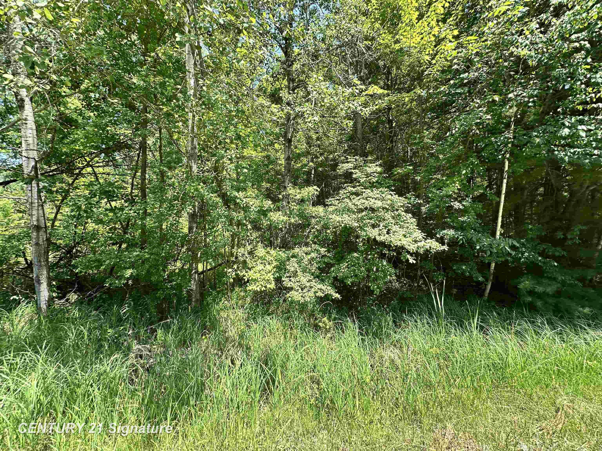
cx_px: 301
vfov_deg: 85.7
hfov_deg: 102.1
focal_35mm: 14
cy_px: 226
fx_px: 243
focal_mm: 2.22
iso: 40
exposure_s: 1/307
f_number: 2.2
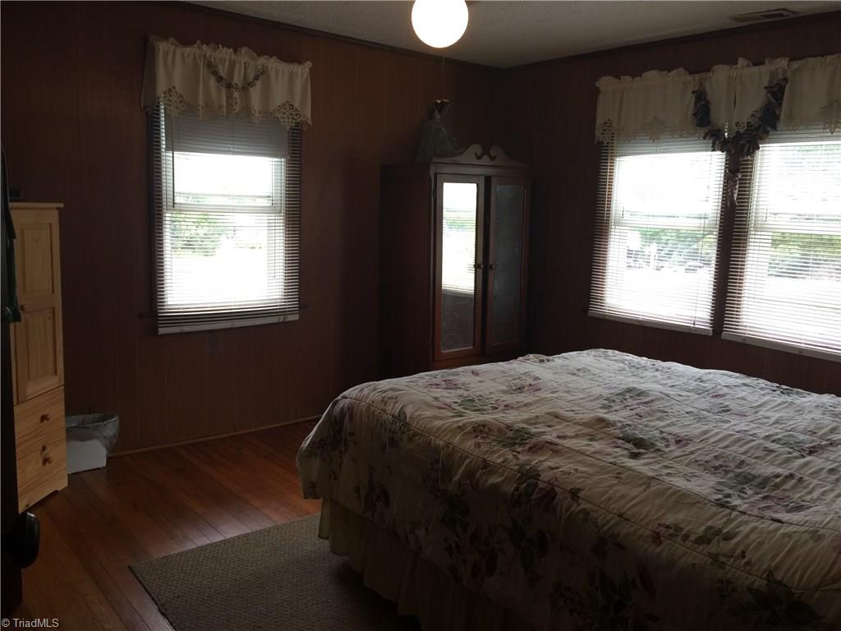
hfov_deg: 61.7
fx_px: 705
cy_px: 316
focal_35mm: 29
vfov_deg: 48.2
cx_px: 420
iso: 40
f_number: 2.2
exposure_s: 1/30
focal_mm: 4.15
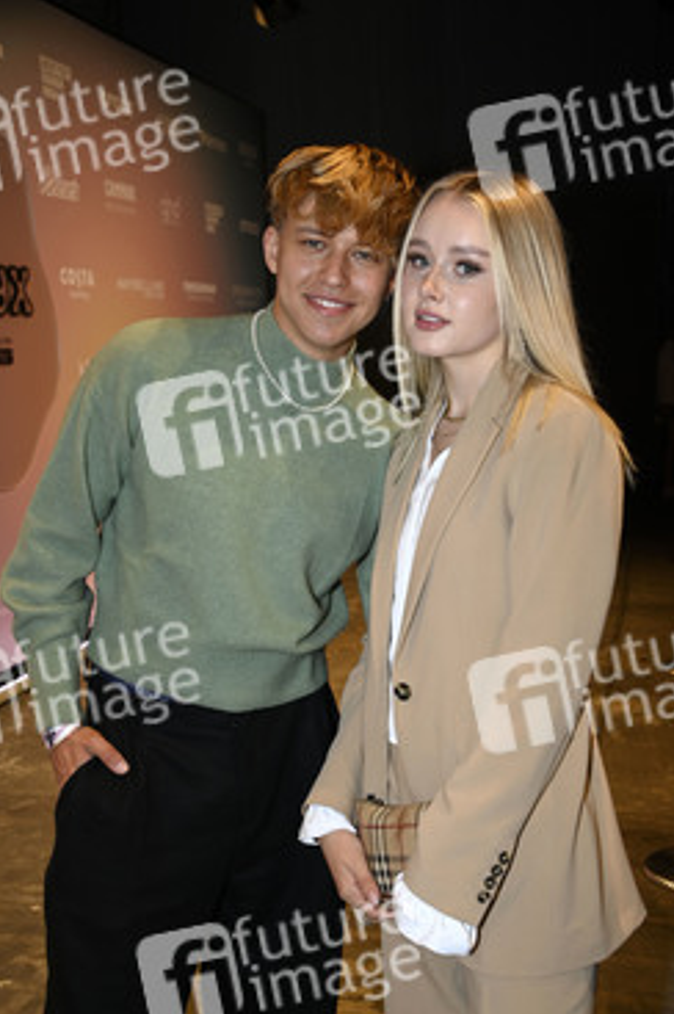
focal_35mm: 49
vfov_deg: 40.3
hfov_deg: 27.5
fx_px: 1379
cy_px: 550
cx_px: 359
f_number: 5.6
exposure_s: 1/250
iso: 400
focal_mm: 45
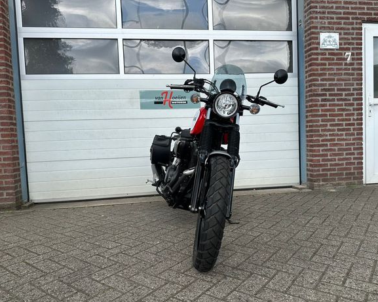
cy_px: 157
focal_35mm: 26
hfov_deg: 66.0
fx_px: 291
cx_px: 197
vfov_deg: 54.9
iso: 80
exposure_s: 1/1183
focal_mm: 6.86
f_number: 1.78
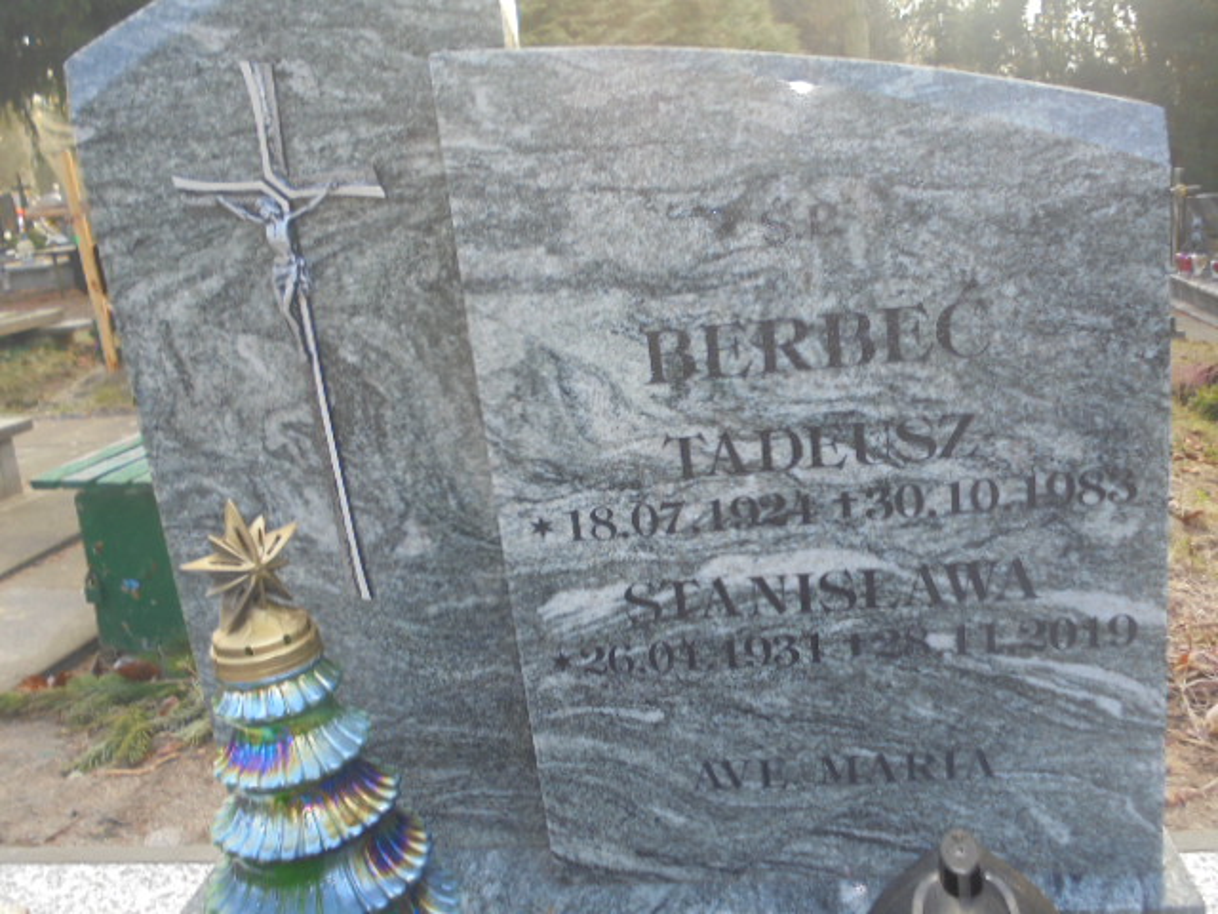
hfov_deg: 54.0
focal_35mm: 34
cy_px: 457
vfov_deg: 41.8
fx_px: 1196
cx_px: 609
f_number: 4
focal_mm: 6.1
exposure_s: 1/40
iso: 100
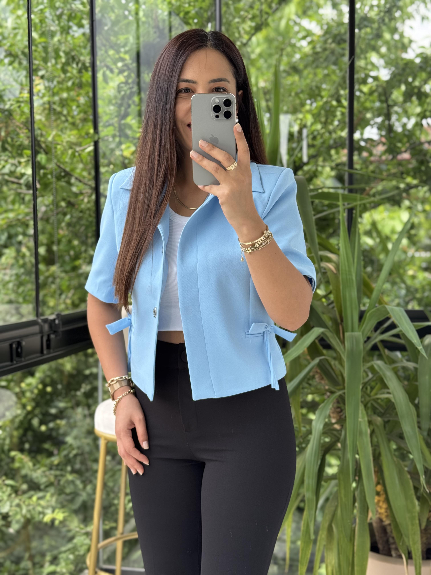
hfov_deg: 30.3
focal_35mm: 48
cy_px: 288
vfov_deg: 39.7
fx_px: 797
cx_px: 216
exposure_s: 1/263
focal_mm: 6.76
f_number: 1.78
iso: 64
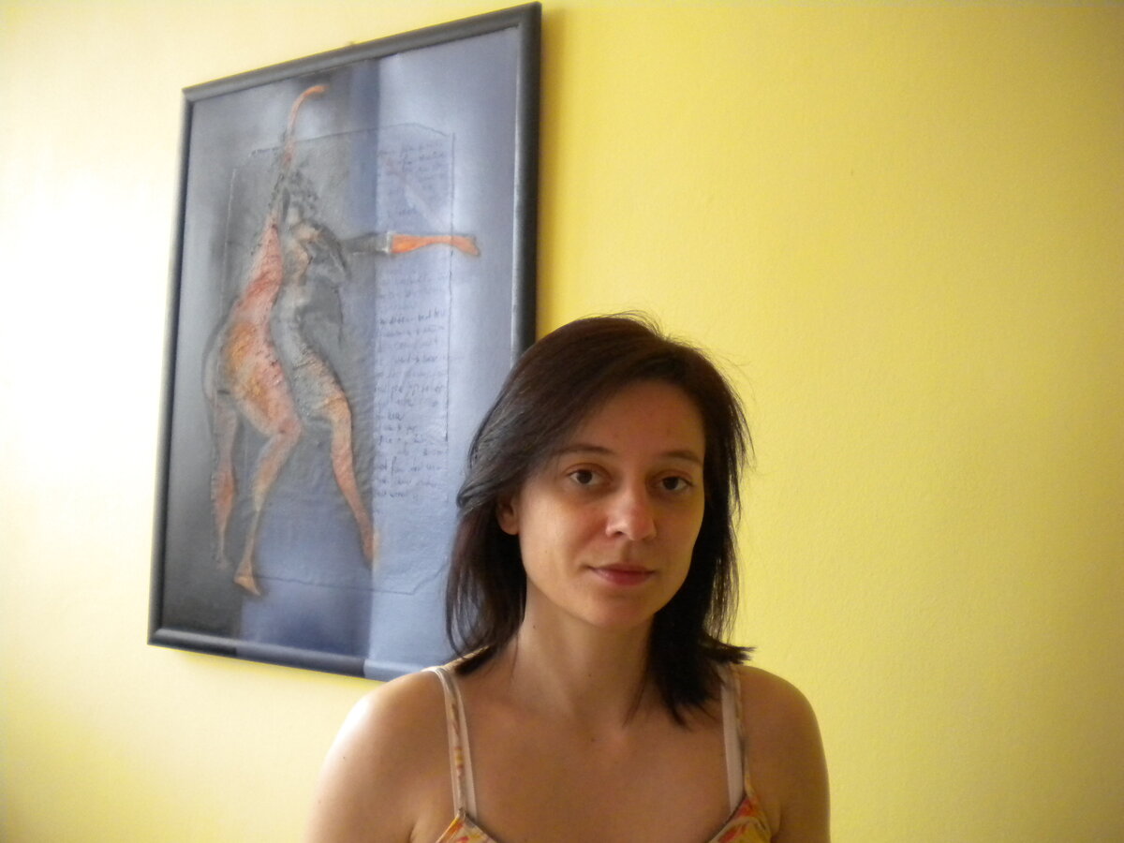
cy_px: 422
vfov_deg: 40.7
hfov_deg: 52.6
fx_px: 1136
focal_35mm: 35
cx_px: 562
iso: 481
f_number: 3.1
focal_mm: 6.3
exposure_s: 1/66.2
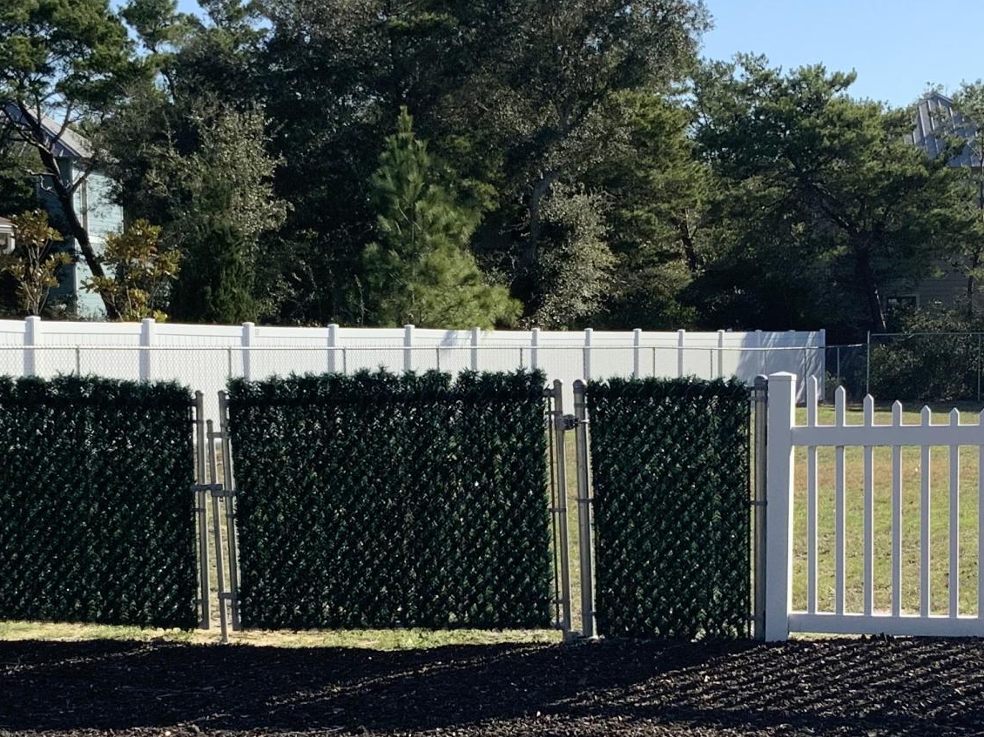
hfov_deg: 25.3
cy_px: 514
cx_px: 578
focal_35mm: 77
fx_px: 2188
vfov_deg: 19.1
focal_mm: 3
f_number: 1.8
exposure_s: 1/1534
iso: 16
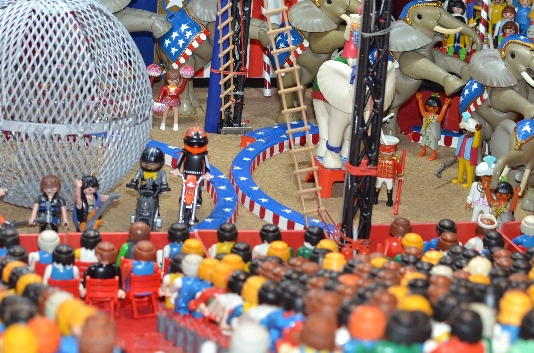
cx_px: 54
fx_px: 1629
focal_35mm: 110
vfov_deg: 12.3
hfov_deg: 18.3
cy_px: 9
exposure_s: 1/60
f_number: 4.5
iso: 640
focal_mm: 35
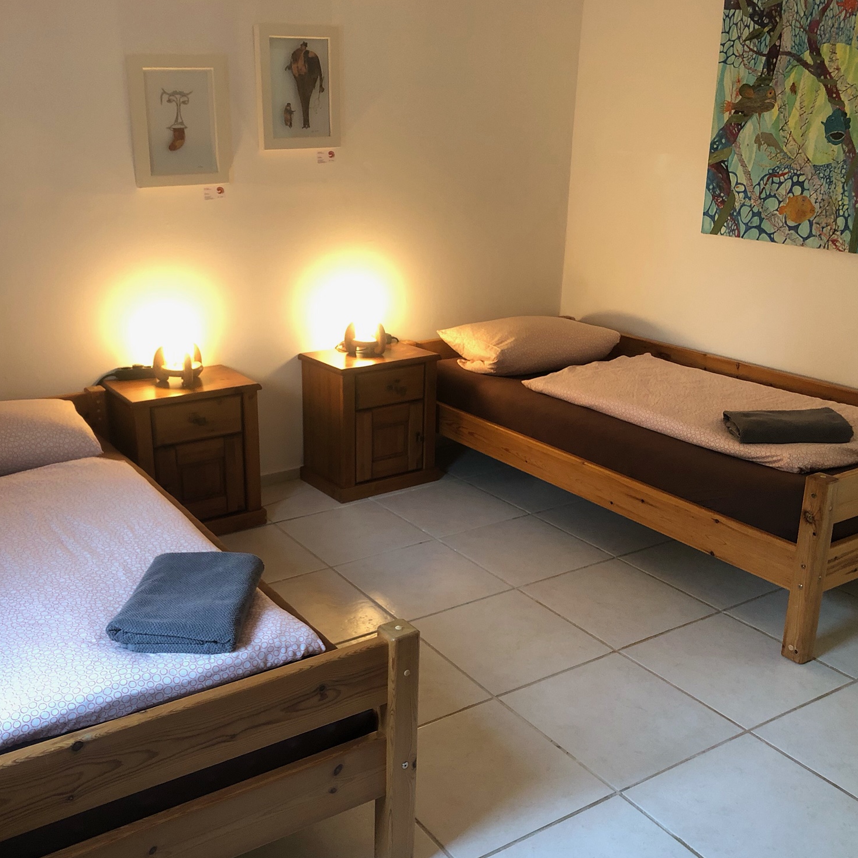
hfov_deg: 48.2
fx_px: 953
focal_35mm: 34
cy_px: 429
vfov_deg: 48.5
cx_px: 345
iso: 100
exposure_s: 1/14
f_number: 1.8
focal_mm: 4
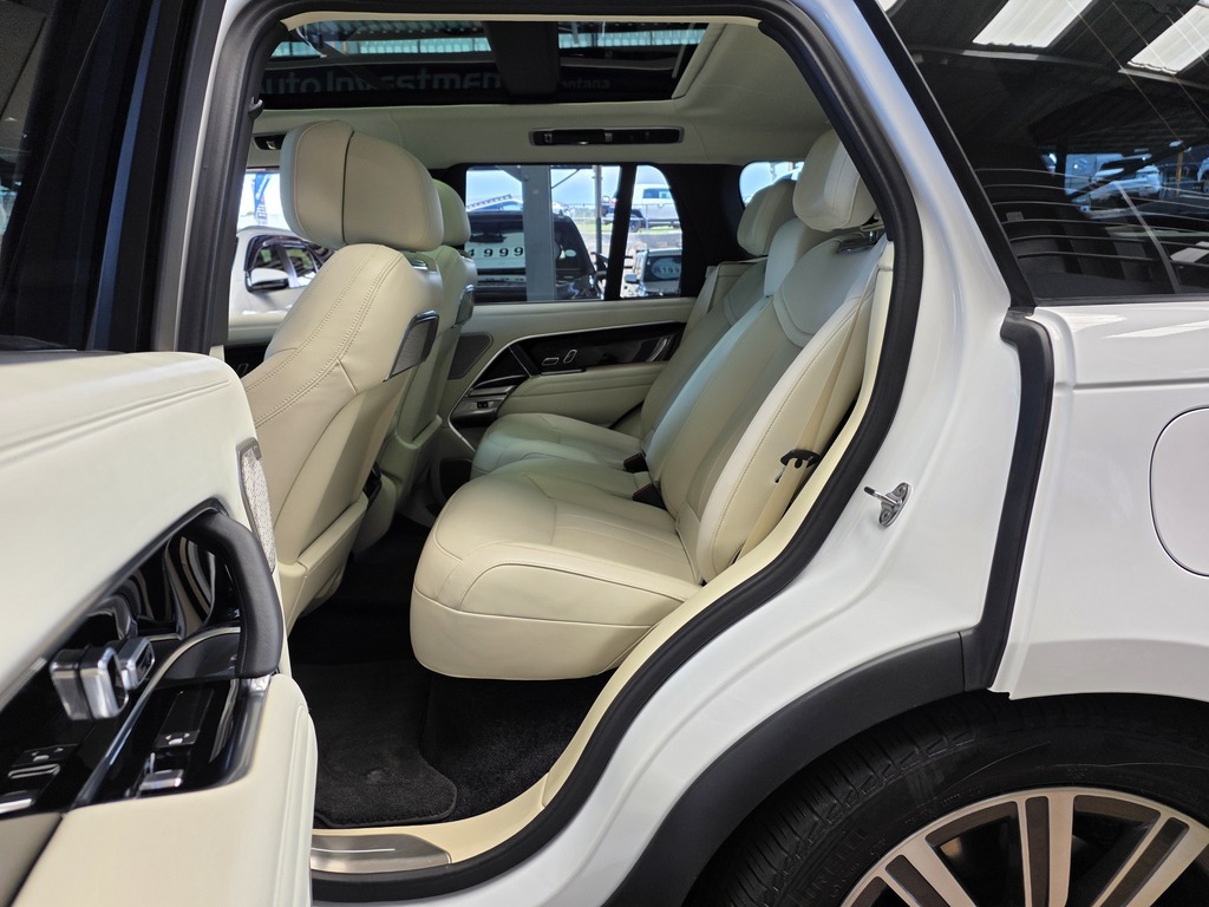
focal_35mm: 23
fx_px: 803
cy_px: 454
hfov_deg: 73.9
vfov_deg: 58.9
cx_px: 604
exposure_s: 1/180
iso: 40
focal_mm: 6.25
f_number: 1.7
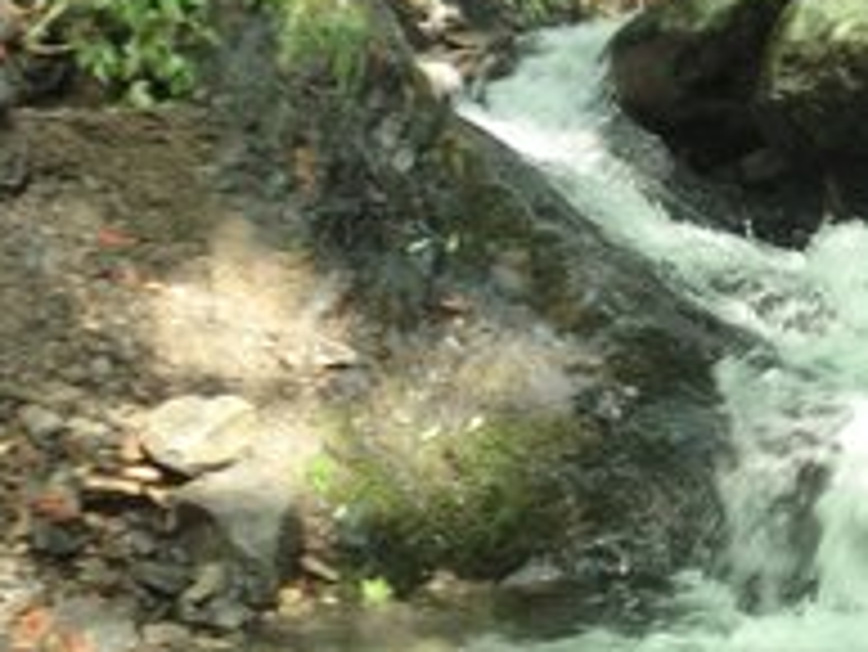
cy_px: 319
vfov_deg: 25.3
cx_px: 783
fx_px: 1455
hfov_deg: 31.6
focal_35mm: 58
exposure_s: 1/60
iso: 125
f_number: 3
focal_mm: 5
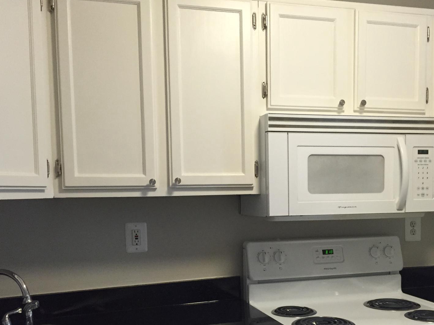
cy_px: 232
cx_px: 245
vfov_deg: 33.8
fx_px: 527
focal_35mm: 42
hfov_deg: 44.7
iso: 200
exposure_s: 1/30
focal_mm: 4.15
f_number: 2.2
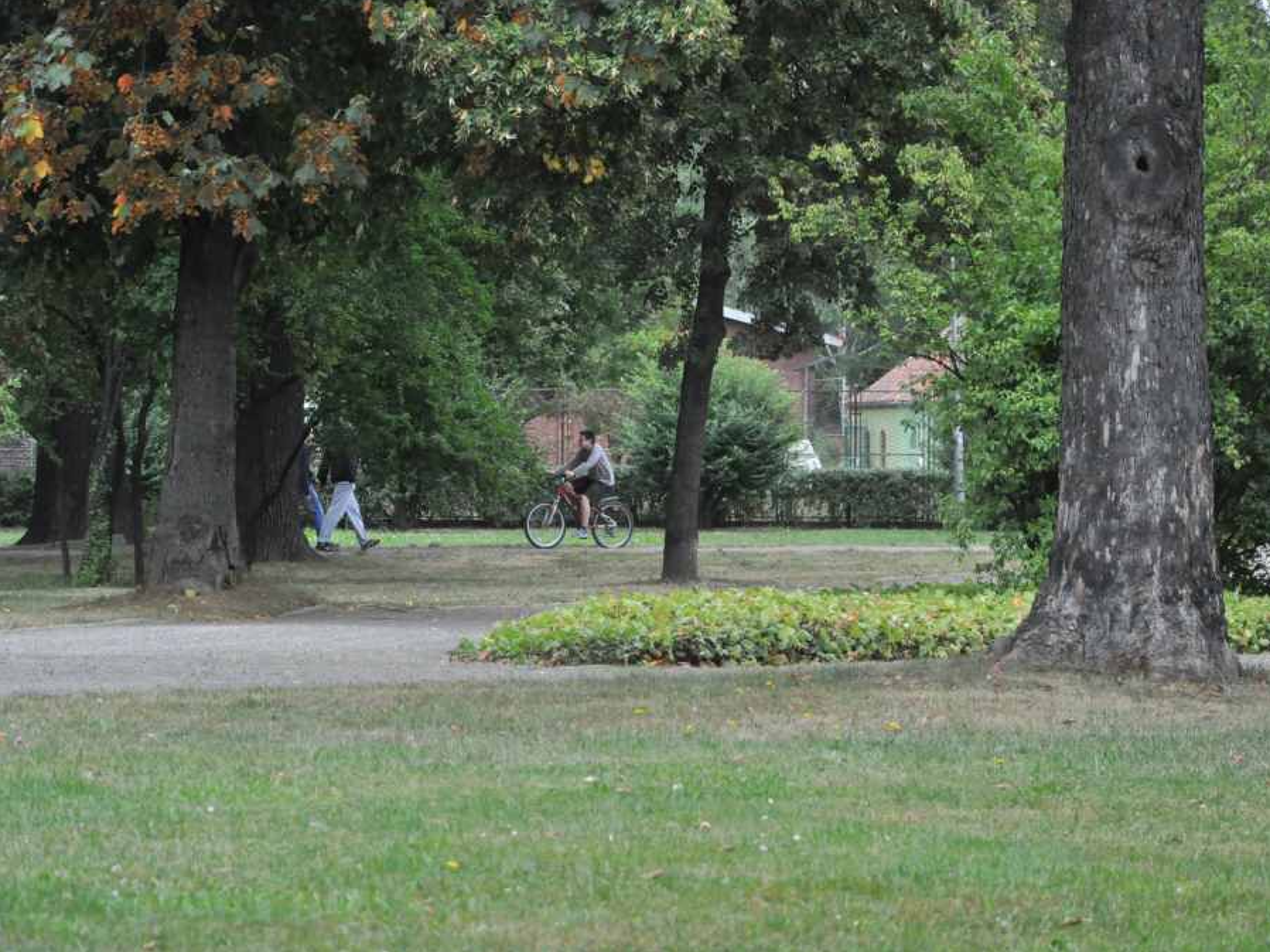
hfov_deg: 11.5
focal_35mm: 173
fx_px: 6329
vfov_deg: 8.6
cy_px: 475
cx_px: 632
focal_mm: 105
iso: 2000
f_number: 8
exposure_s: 1/1000
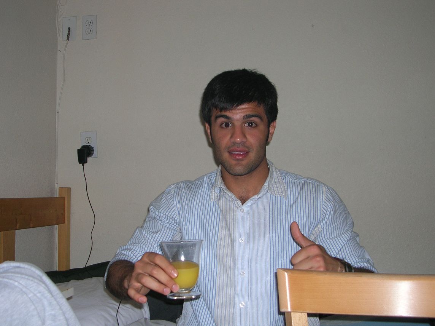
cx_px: 218
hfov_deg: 42.1
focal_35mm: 45
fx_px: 565
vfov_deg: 32.1
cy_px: 163
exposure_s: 1/60.1
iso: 50
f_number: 3.1
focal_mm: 7.5
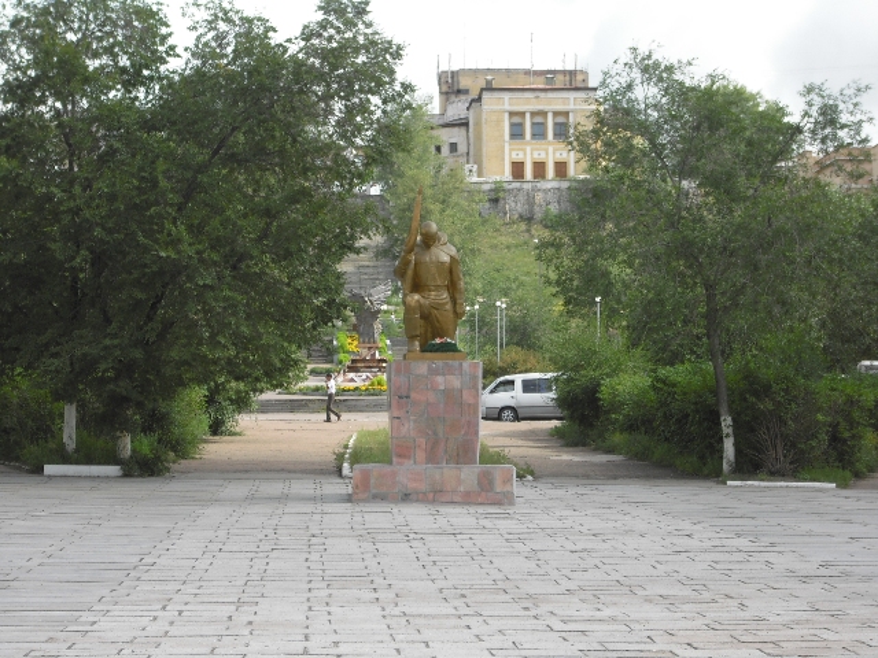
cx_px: 439
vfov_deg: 13.1
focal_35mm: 113
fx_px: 2866
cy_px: 329
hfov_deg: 17.4
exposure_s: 1/160
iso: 64
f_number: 5.2
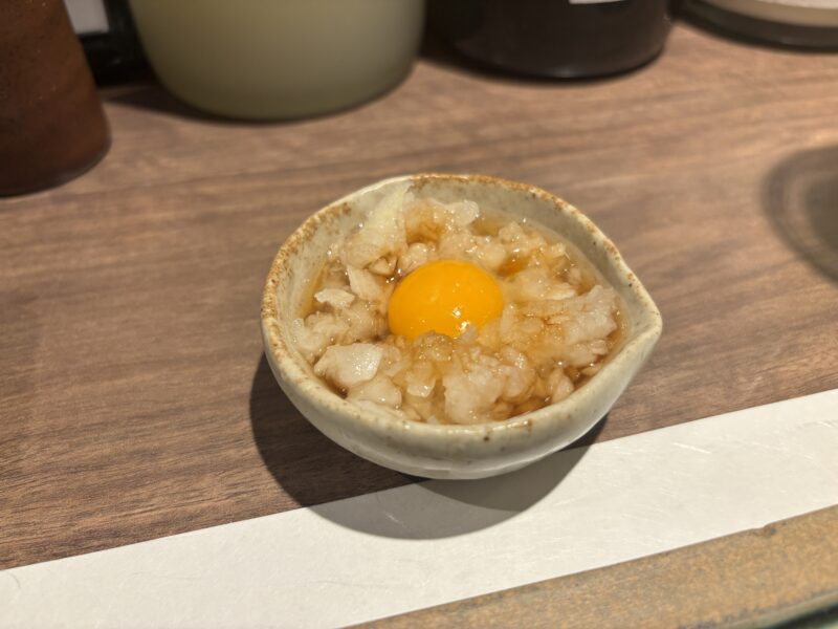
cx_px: 419
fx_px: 629
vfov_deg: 53.1
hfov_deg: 67.3
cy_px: 314
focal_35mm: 26
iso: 100
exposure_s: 1/100
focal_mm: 5.96
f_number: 1.6
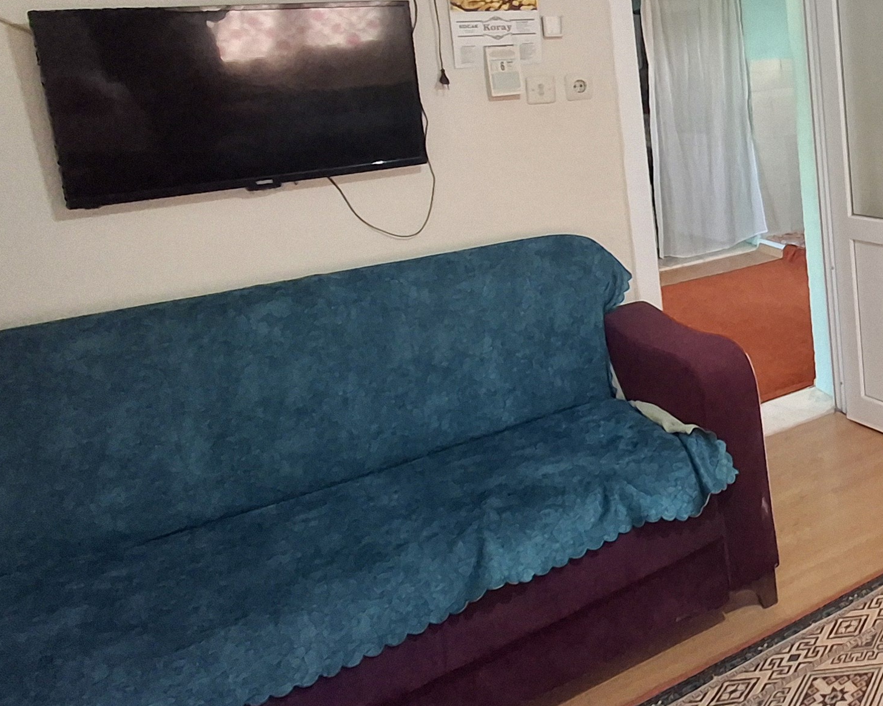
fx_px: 915
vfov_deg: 40.6
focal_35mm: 35
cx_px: 852
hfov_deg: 44.9
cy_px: 148
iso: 250
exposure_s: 1/33
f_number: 2.2
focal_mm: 1.64
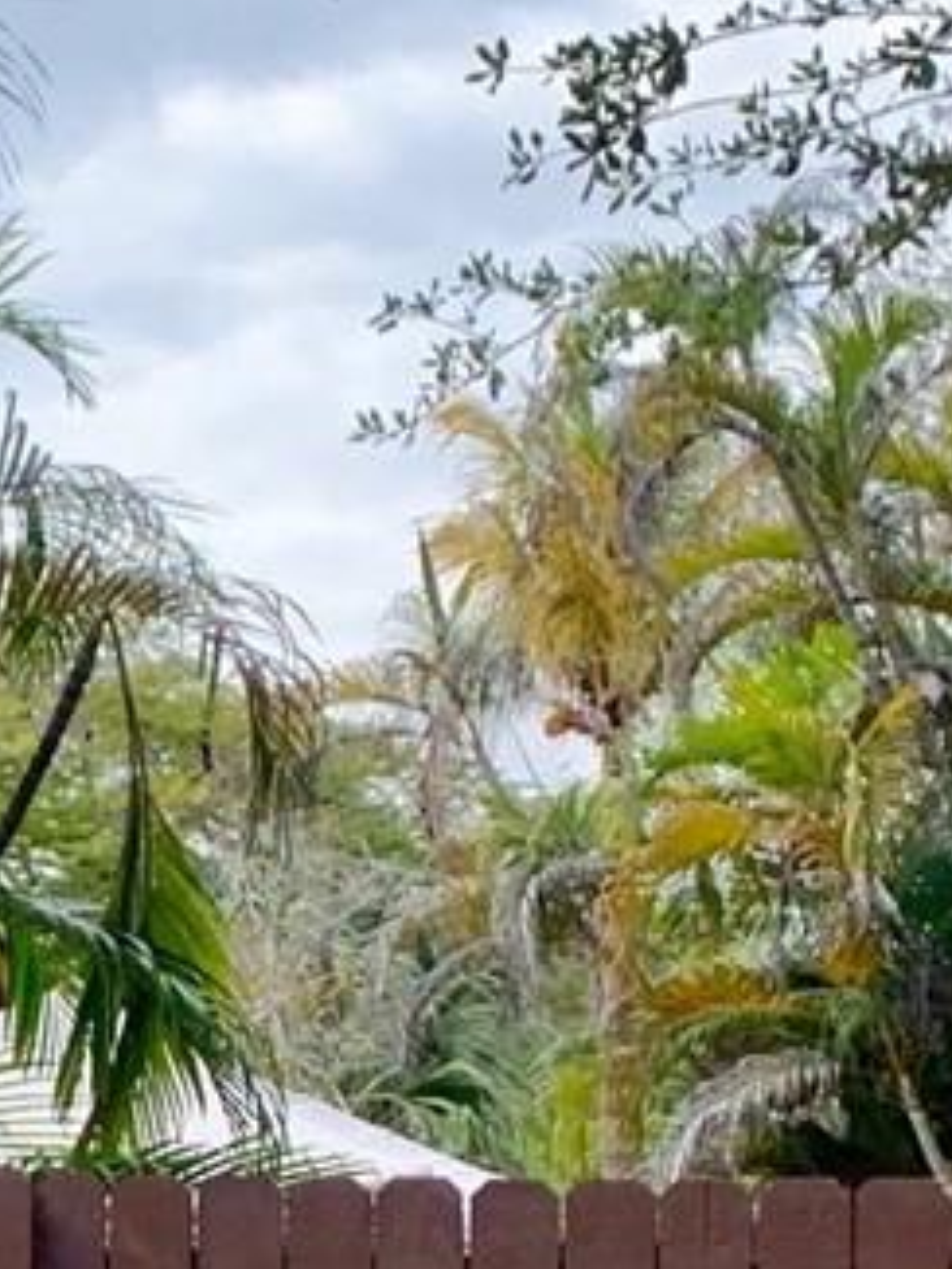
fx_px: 4691
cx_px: -1408
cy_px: 1214
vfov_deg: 15.2
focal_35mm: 128
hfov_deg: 10.0
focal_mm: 4.25
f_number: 1.8
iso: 25
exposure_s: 1/620
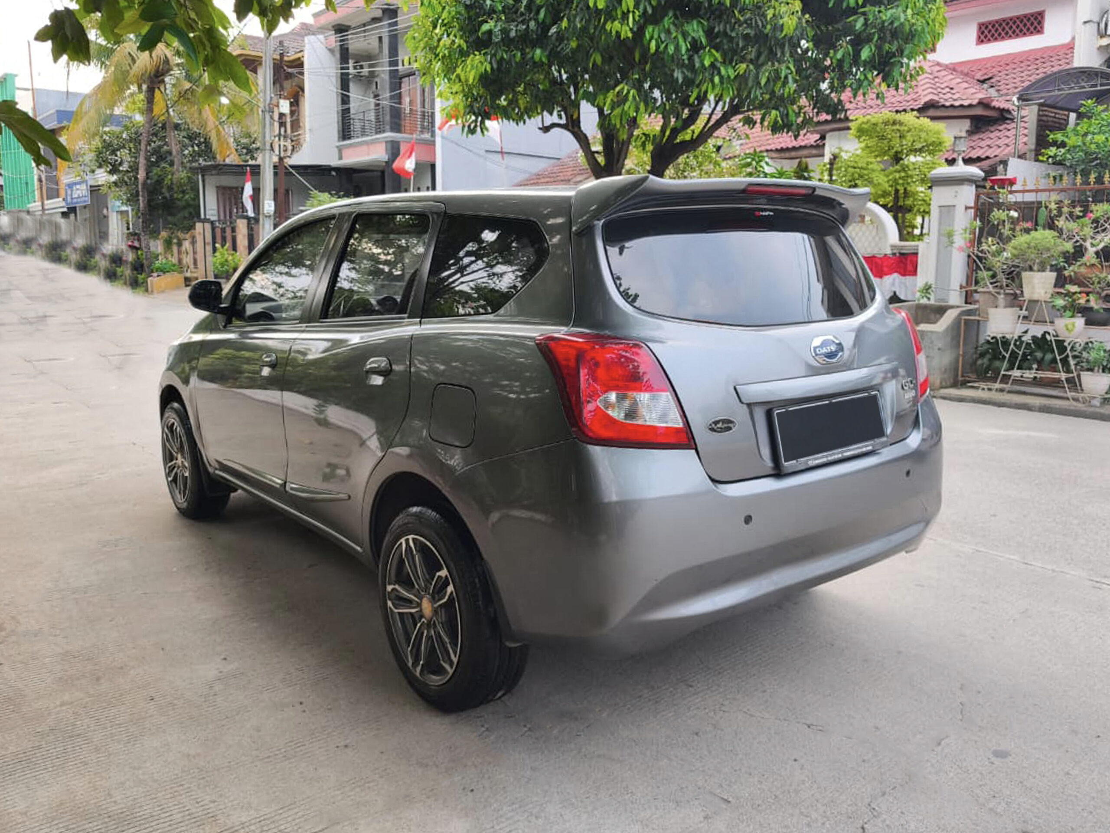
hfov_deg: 73.9
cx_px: 555
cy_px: 416
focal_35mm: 23
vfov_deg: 58.9
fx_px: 738
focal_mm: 6.57
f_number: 1.6
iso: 50
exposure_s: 1/2663
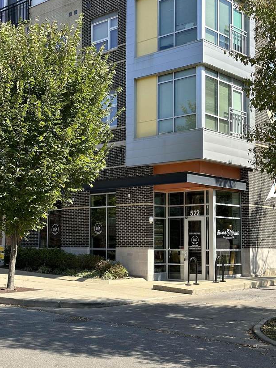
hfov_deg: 26.1
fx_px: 595
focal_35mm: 56
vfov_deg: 34.4
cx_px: 123
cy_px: 188
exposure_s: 1/1783
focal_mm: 6.86
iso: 64
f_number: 1.78
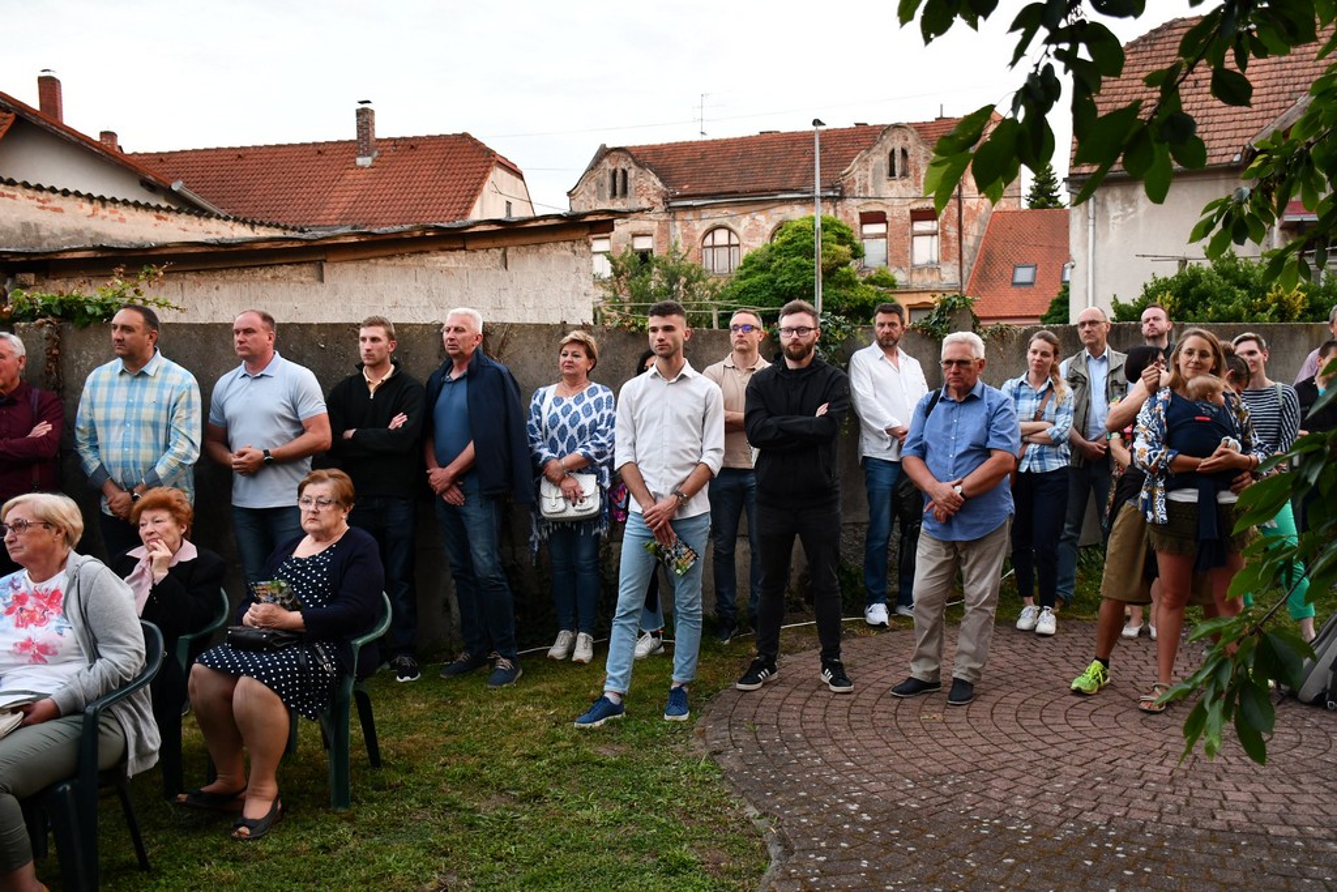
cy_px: 446
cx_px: 668
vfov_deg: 43.6
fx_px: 1114
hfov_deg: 61.9
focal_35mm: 30
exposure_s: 1/160
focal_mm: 20
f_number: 3.5
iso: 800
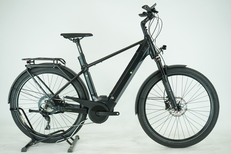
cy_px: 77
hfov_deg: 38.9
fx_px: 327
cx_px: 116
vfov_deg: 26.5
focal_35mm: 51
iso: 1600
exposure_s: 1/200
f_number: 5.6
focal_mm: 51
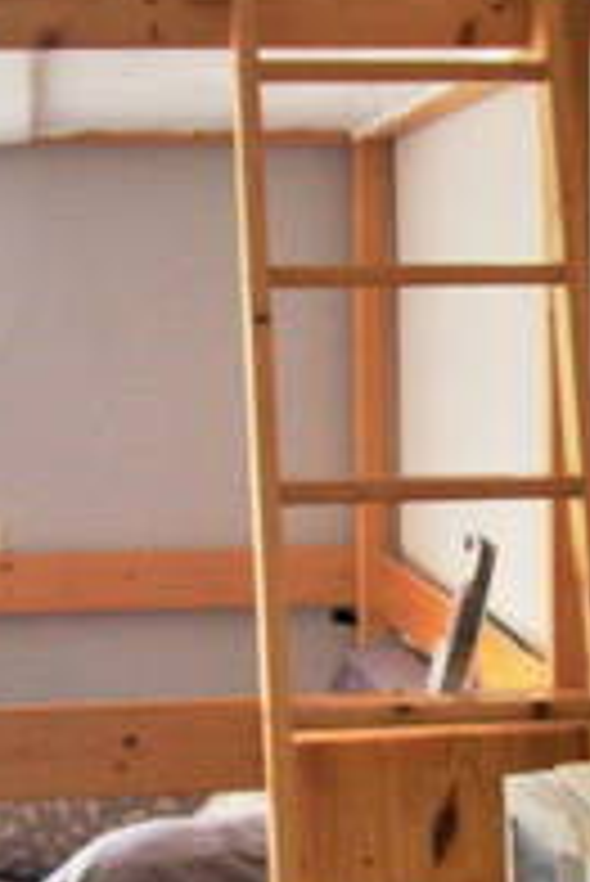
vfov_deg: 32.8
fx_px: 1497
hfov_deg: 22.1
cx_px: 428
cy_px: 504
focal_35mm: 61
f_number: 2.9
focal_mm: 5.7
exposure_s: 1/8
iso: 160
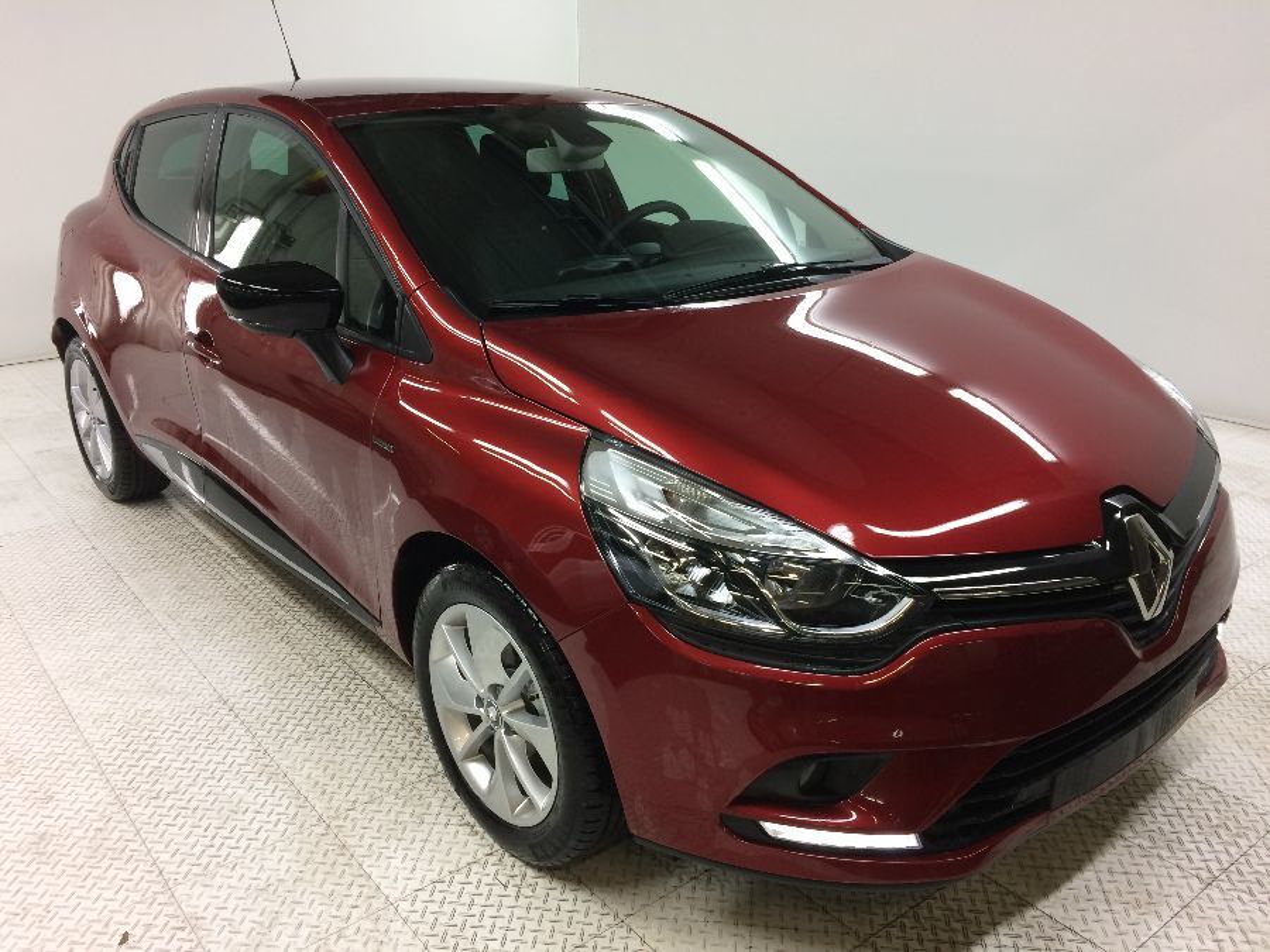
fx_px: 1064
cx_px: 635
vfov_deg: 48.2
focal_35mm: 29
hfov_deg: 61.7
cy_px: 476
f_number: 2.2
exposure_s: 1/33
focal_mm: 4.15
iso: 50
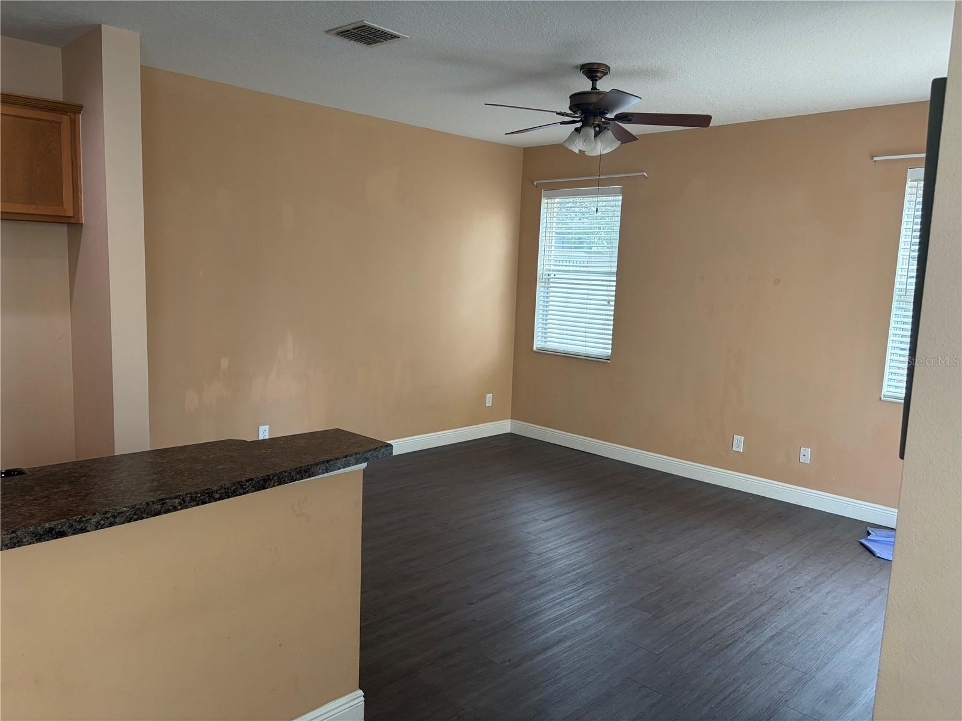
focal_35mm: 26
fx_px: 723
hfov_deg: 67.3
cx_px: 481
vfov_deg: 53.1
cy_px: 360
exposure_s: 1/60
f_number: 1.6
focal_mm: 5.96
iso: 80
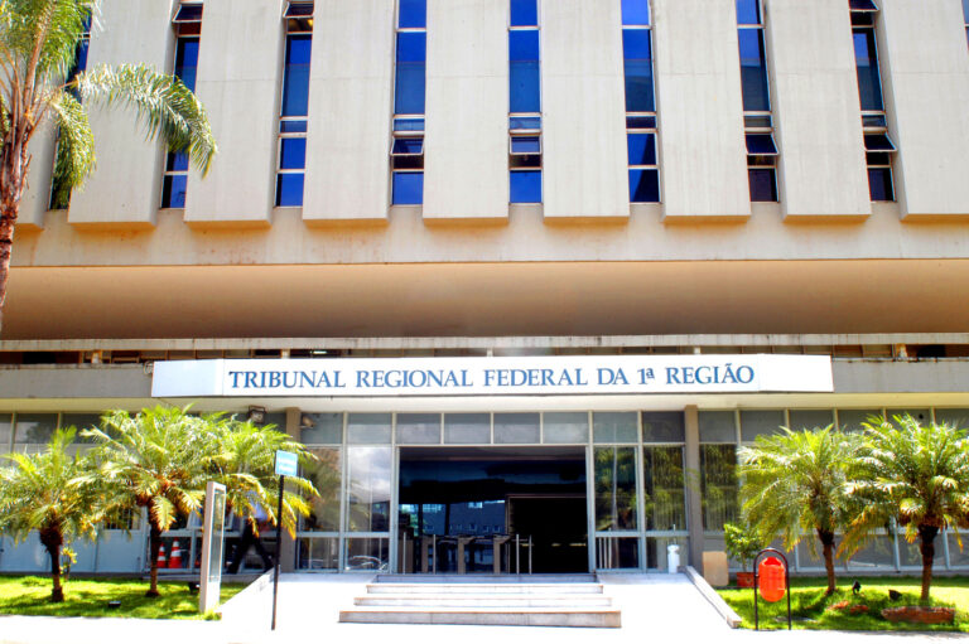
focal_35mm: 36
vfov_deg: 36.8
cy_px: 322
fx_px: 968
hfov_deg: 53.2
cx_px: 484
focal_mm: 24
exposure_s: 1/13
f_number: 22
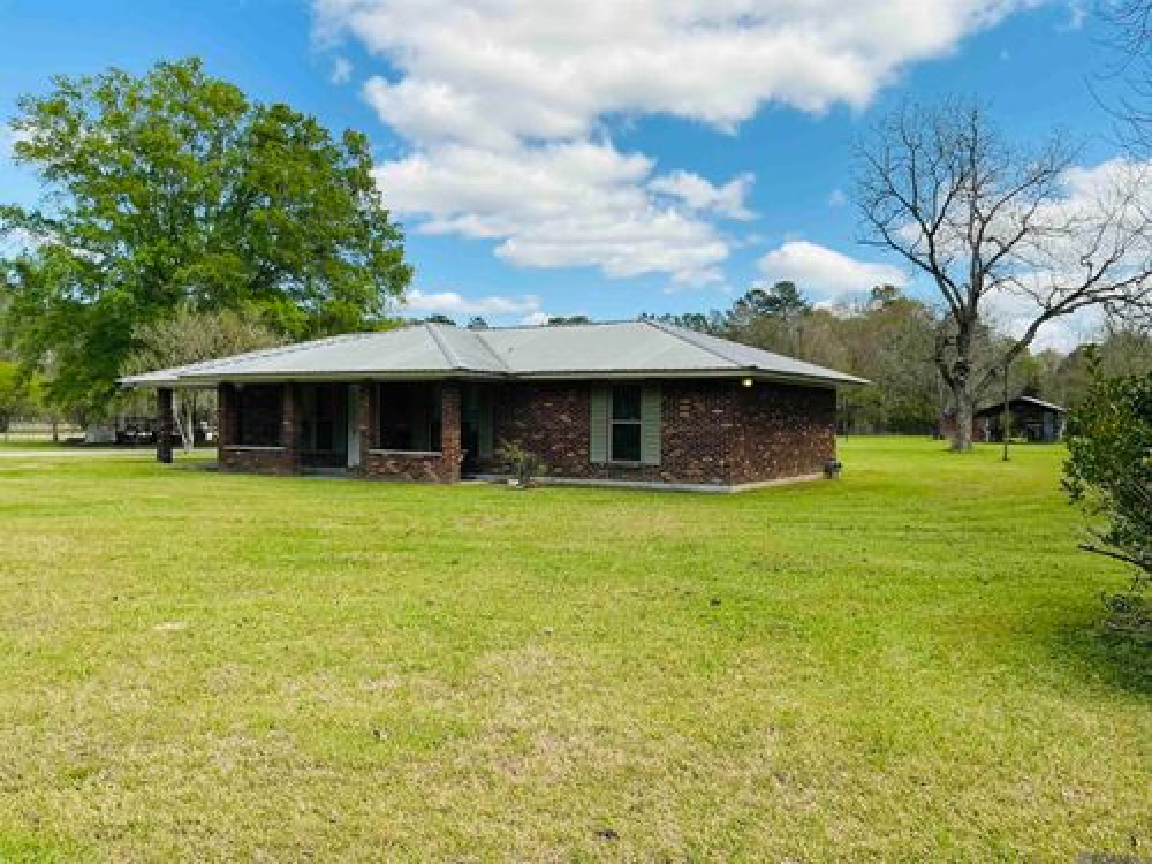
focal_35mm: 29
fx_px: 965
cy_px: 432
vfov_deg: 48.2
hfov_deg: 61.7
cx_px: 576
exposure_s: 1/1250
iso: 25
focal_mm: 3
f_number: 1.8
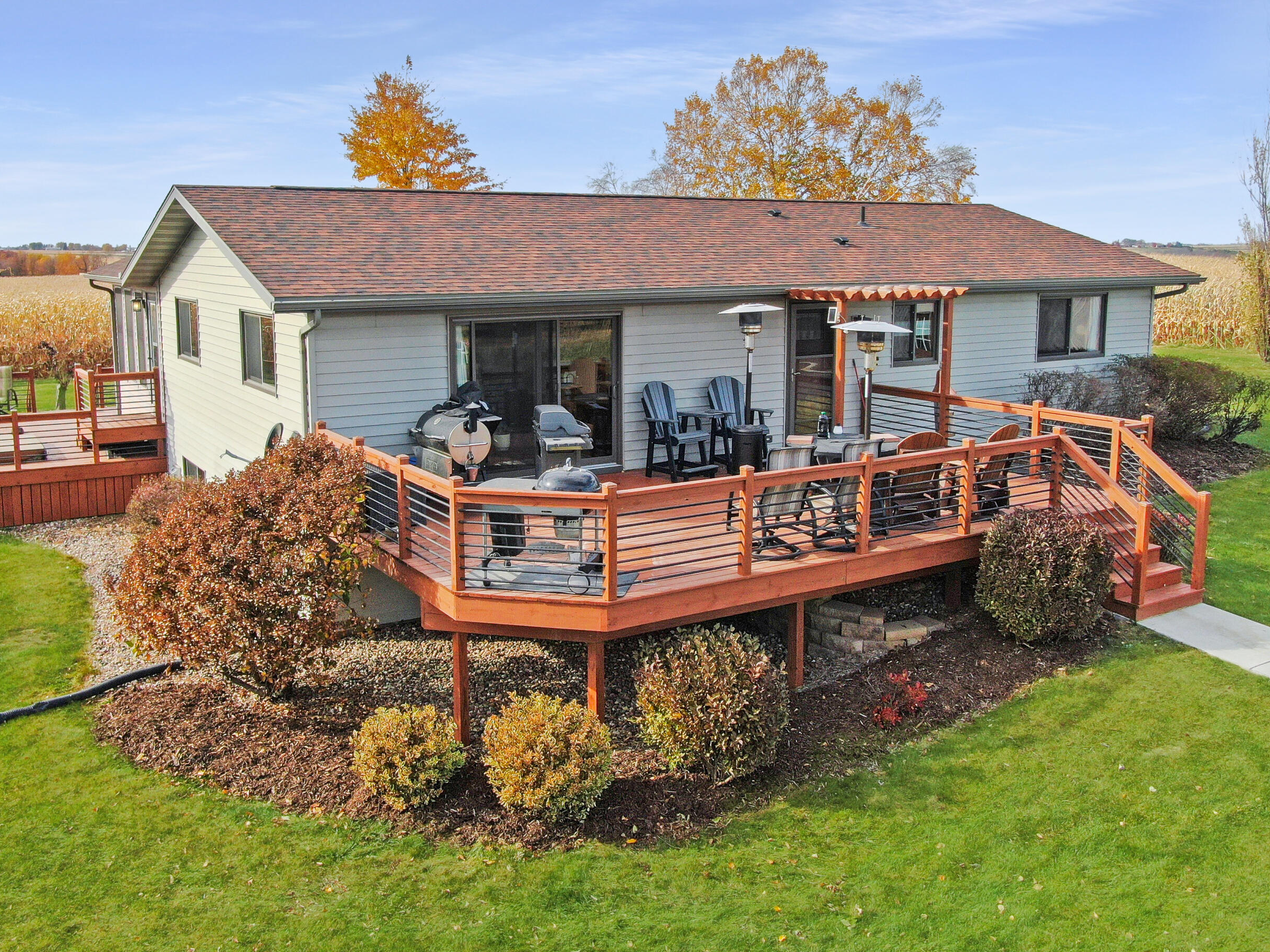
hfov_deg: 58.3
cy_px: 414
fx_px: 1138
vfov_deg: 45.3
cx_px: 597
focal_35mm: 31
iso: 100
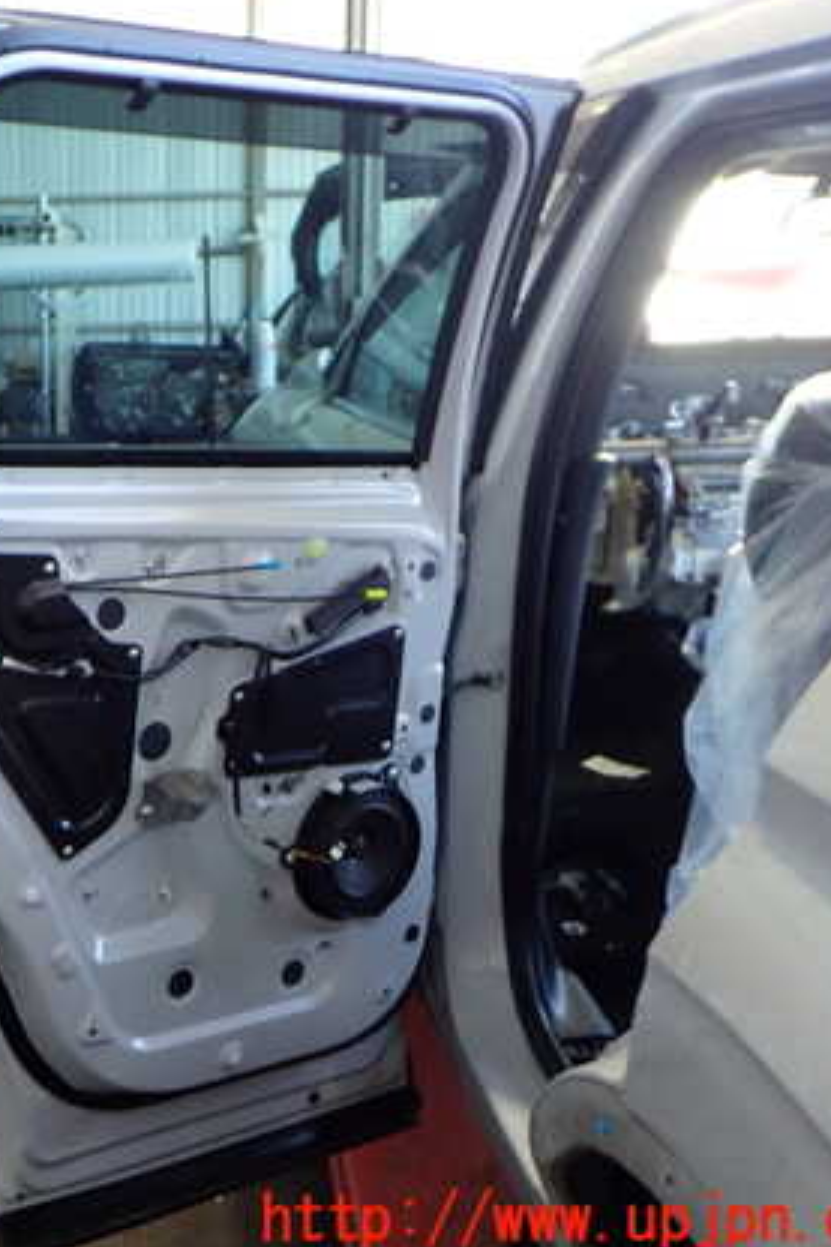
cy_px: 585
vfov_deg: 43.6
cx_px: 39
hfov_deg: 28.4
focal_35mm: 45
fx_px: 1559
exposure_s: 1/50
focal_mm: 5.4
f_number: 2.3
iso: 200
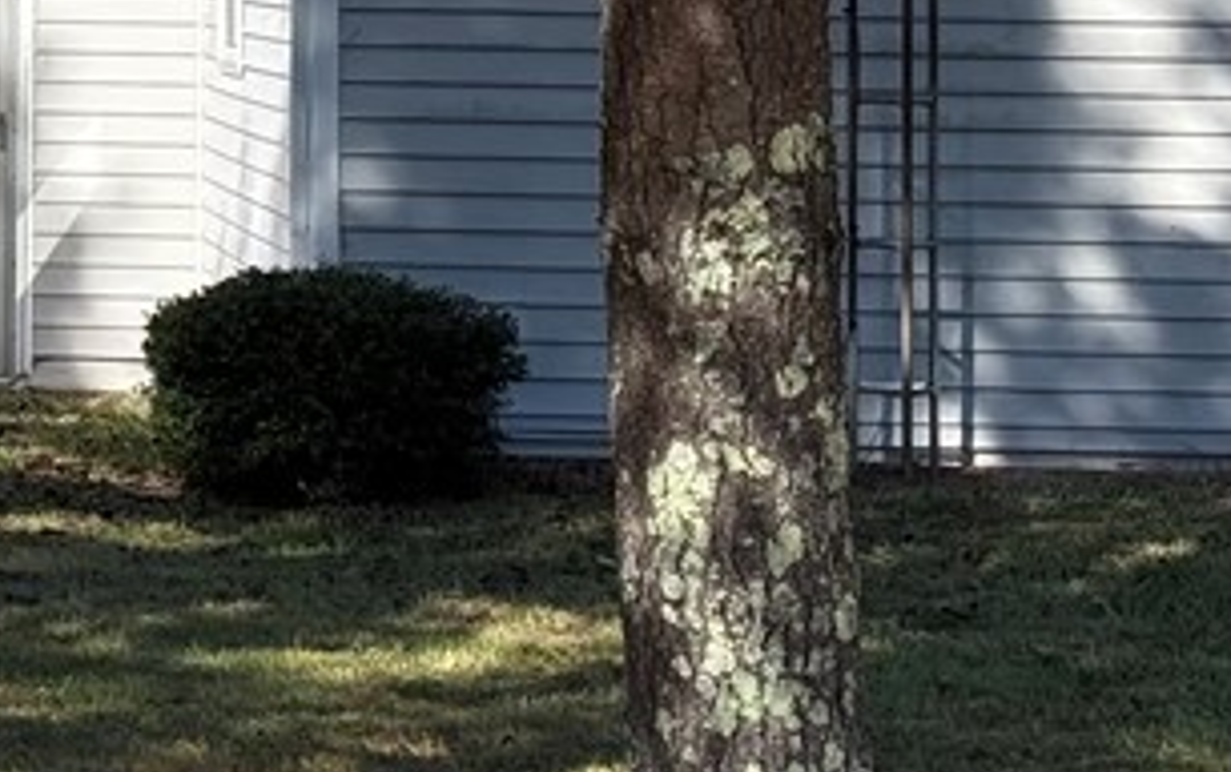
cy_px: -386
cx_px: -438
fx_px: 5710
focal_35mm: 170
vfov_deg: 7.6
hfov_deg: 11.9
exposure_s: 1/2342
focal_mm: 6.76
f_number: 1.78
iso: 80
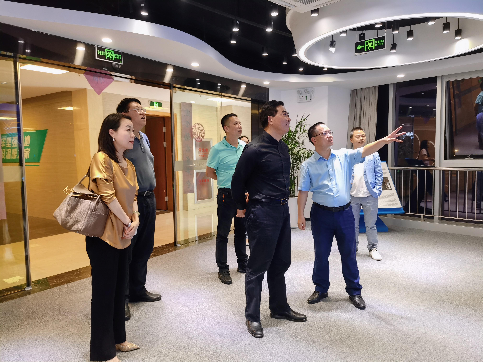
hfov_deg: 65.3
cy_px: 181
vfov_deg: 51.4
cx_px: 242
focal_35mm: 27
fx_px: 377
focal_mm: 6.67
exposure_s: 1/100
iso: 160
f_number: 1.9
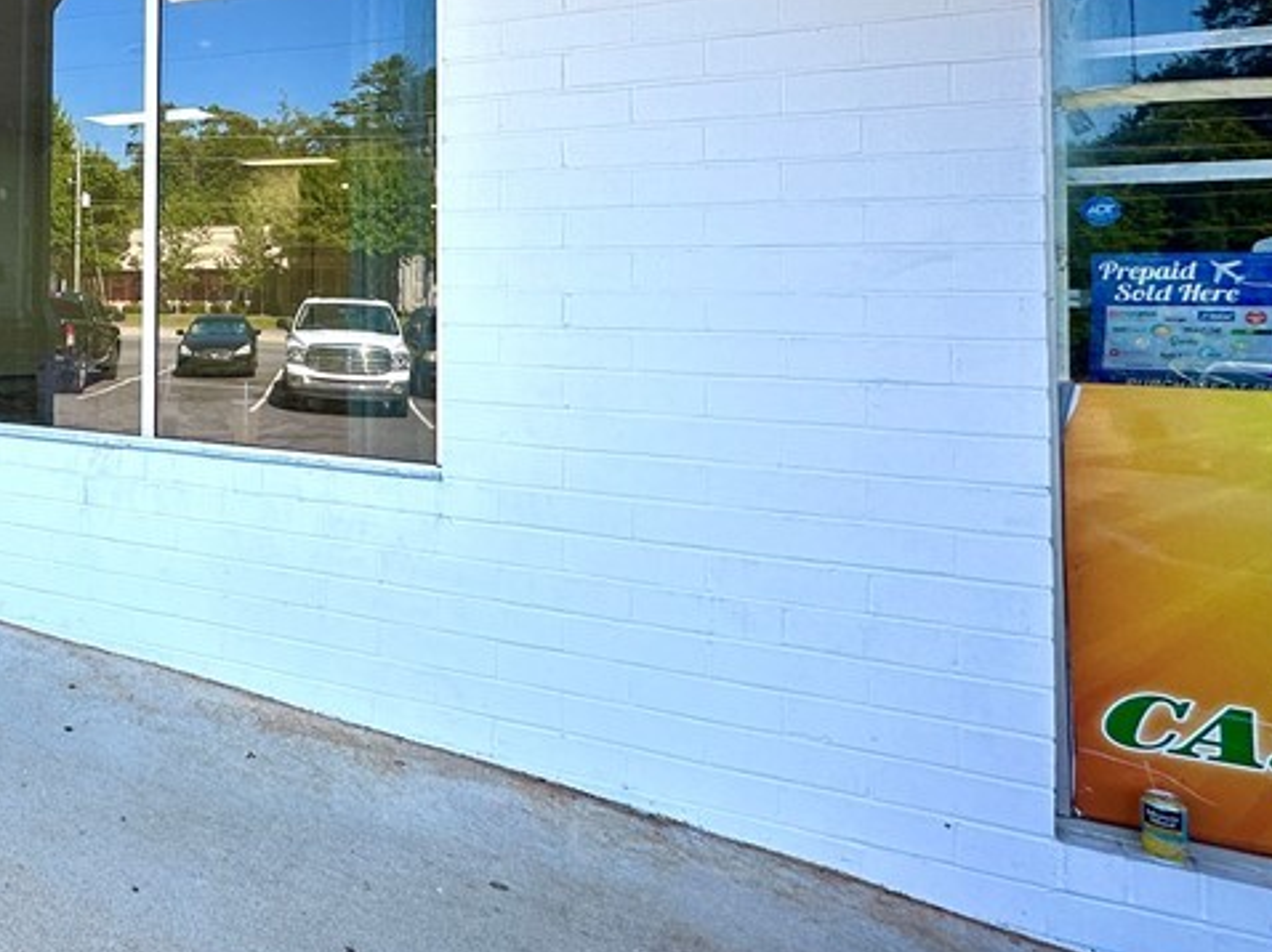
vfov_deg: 45.4
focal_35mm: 30
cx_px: 32
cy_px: 255
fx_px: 1102
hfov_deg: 50.0
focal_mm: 2.22
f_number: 2.2
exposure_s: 1/280
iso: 40
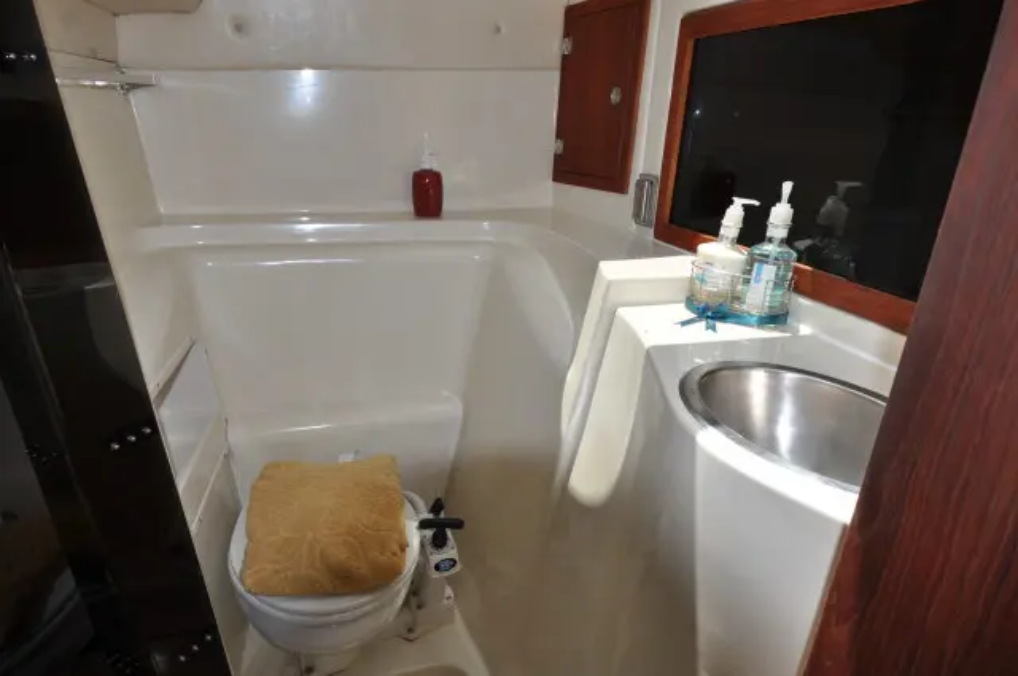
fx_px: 593
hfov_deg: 81.3
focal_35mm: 21
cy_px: 338
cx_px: 509
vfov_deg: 59.4
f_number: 9
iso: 200
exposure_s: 1/200
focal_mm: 14
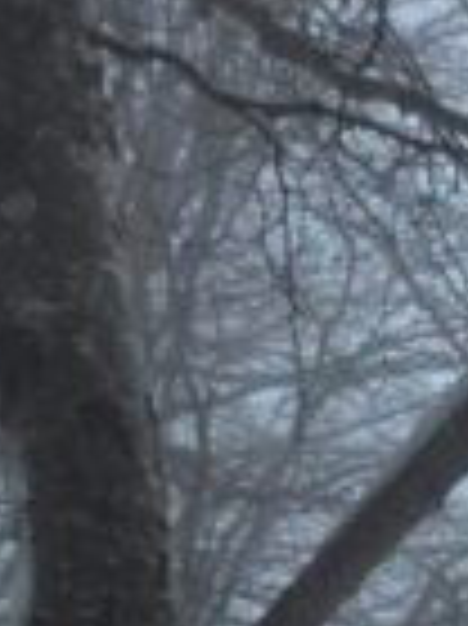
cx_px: 1516
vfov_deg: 8.8
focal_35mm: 170
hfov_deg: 7.4
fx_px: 3069
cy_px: 2076
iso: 80
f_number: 1.7
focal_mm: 6.3
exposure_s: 1/3381
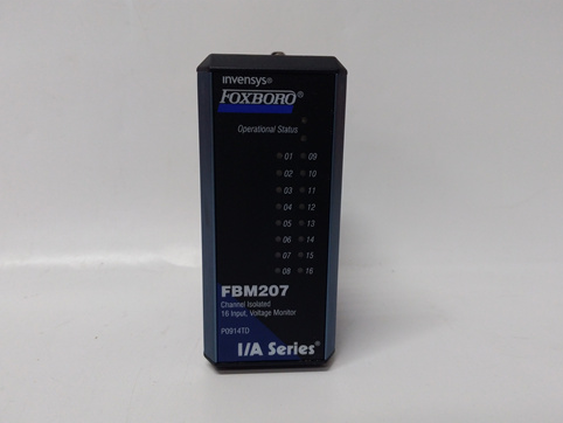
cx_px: 283
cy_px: 212
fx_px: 456
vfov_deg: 49.8
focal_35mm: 28
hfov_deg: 63.4
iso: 182
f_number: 2
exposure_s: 1/33
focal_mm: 3.79
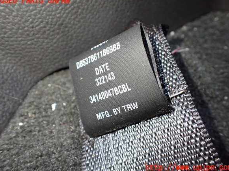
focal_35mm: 31
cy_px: 84
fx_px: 205
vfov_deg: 45.4
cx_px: 116
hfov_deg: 58.4
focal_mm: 5.4
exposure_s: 1/100
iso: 800
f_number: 2.3
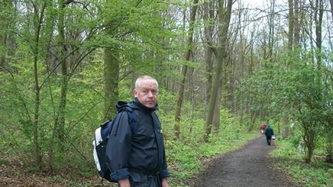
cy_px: 161
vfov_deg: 24.3
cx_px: 171
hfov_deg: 42.9
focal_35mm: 48
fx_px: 424
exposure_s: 1/100
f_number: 2.9
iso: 80
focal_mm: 5.7
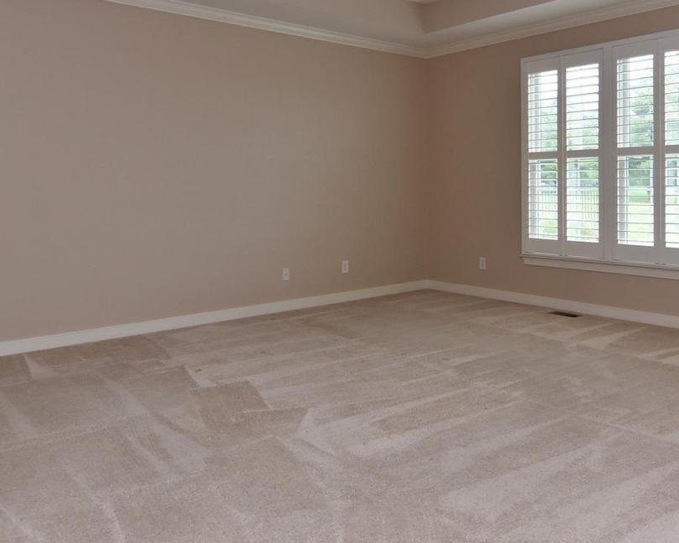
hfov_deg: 58.2
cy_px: 182
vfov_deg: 47.7
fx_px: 603
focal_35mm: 30
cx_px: 416
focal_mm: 12
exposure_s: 1/100
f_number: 8
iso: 800
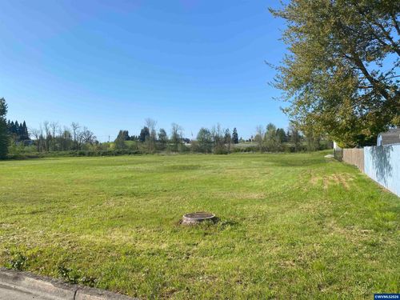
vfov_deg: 53.1
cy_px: 150
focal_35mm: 26
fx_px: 300
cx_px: 200
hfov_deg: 67.3
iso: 32
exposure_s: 1/2817
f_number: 1.8
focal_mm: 4.25
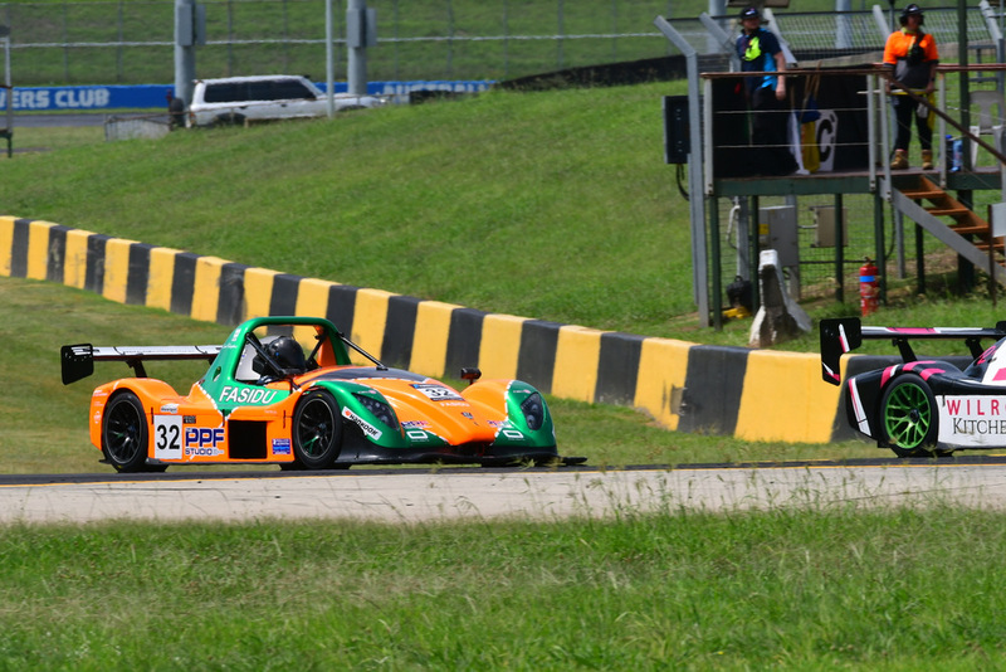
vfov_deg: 2.5
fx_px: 15514
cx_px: 503
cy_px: 336
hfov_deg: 3.7
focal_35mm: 555
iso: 400
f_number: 13
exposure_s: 1/640
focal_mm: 370
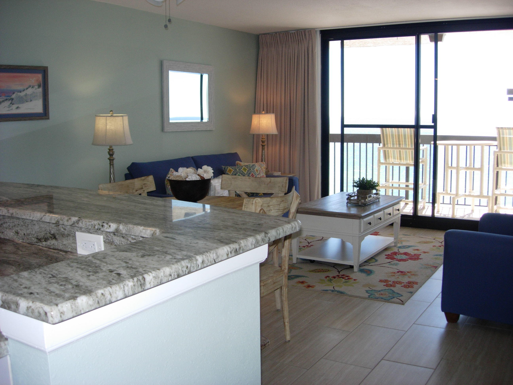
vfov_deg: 37.7
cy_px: 192
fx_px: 563
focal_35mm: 38
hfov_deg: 49.0
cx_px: 256
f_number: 2.8
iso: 79
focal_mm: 7.8
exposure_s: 1/161
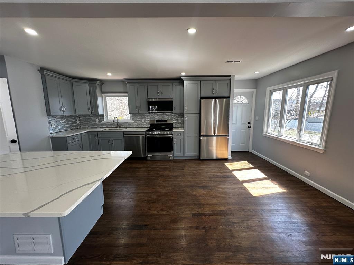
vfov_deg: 85.7
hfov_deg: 102.1
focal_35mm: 14
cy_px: 132
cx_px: 177
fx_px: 143
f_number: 2.2
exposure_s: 1/120
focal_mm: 2.22
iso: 100
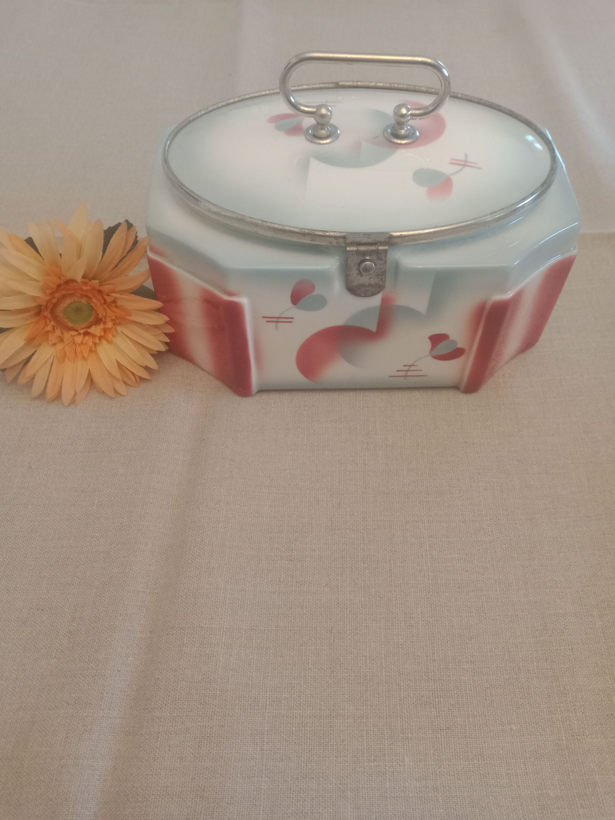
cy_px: 410
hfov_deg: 51.4
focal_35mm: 27
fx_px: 640
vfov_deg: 65.3
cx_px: 308
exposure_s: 1/33.3
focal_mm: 3.54
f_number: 2
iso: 669
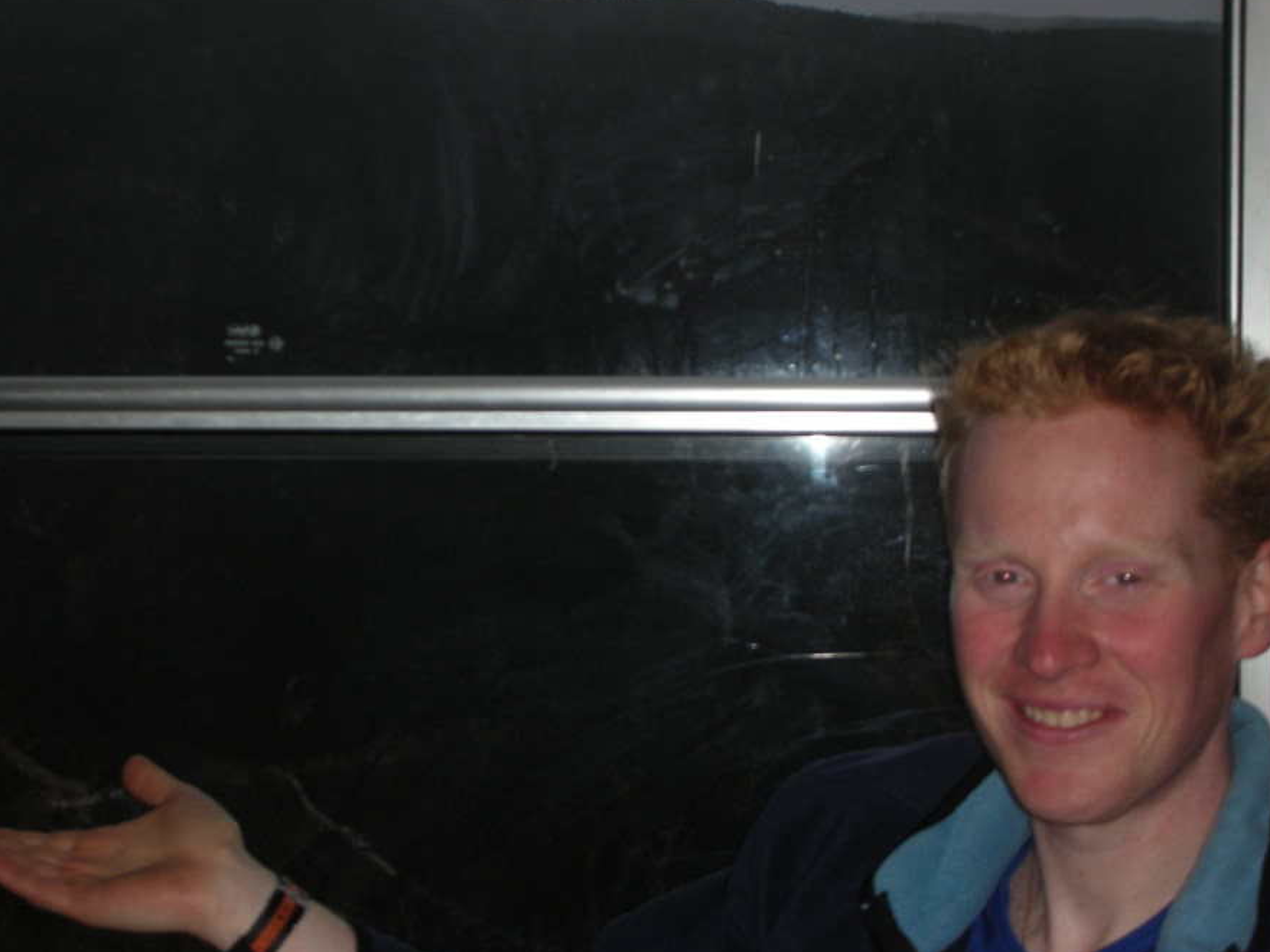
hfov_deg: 27.4
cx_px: 572
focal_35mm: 71
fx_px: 2605
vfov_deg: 20.7
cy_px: 430
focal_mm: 10.1
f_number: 4
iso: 60
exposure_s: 1/120
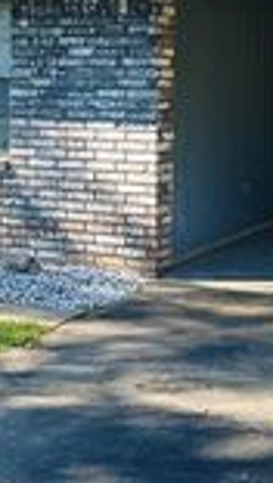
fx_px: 1079
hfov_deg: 14.2
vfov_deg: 24.9
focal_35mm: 84
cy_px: 98
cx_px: -3
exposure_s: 1/564
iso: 80
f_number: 1.78
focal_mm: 6.86
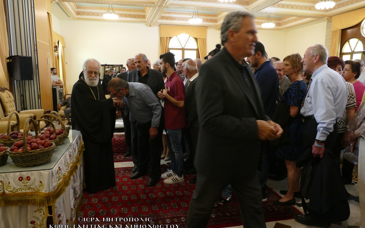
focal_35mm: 26
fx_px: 259
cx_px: 183
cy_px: 117
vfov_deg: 47.6
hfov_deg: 70.4
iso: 800
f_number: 2.8
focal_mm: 9.12
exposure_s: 1/60
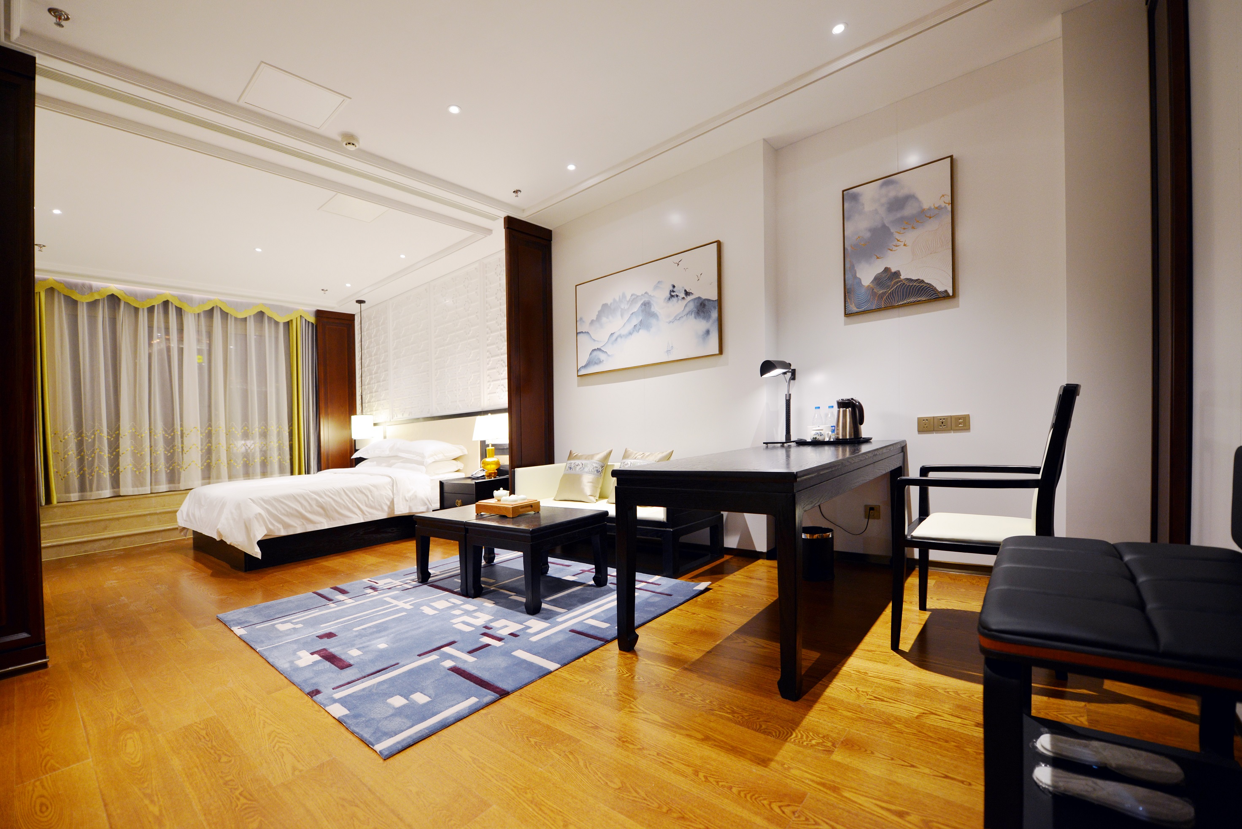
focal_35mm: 14
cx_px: 621
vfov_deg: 81.3
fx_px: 483
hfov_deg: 104.2
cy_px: 414
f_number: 2.8
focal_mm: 14
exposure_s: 1/30
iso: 450
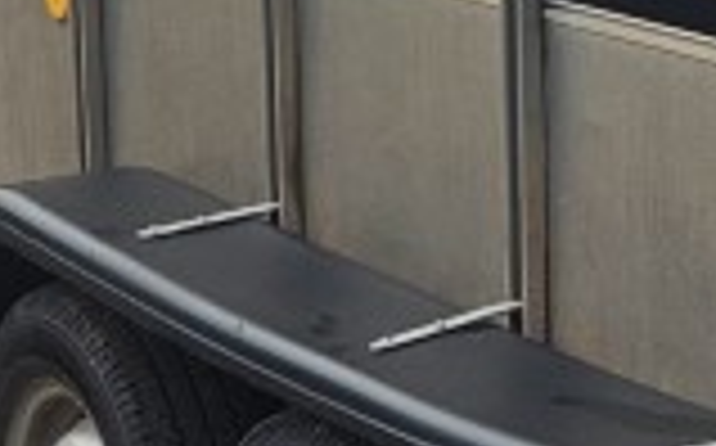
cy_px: -54
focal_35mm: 157
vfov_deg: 8.3
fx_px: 3060
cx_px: 1414
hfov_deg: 12.0
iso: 32
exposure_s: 1/501
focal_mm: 5.4
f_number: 1.8
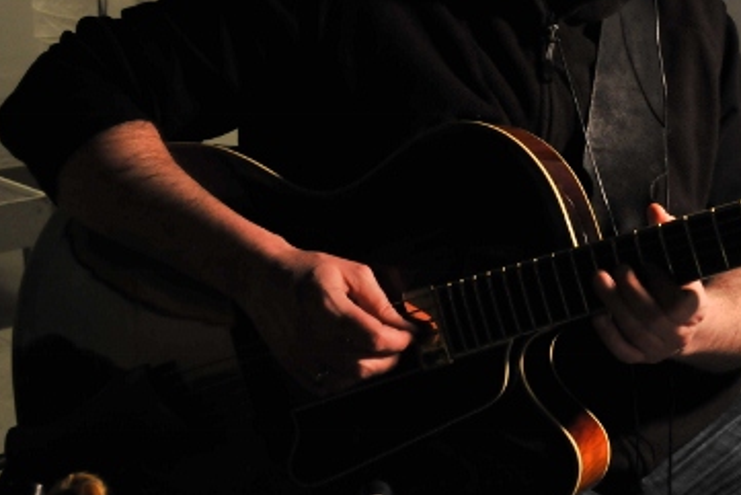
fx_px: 1750
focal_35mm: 85
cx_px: 649
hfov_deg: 23.4
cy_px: 73
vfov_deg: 15.9
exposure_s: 1/20
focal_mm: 32
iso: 800
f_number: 9
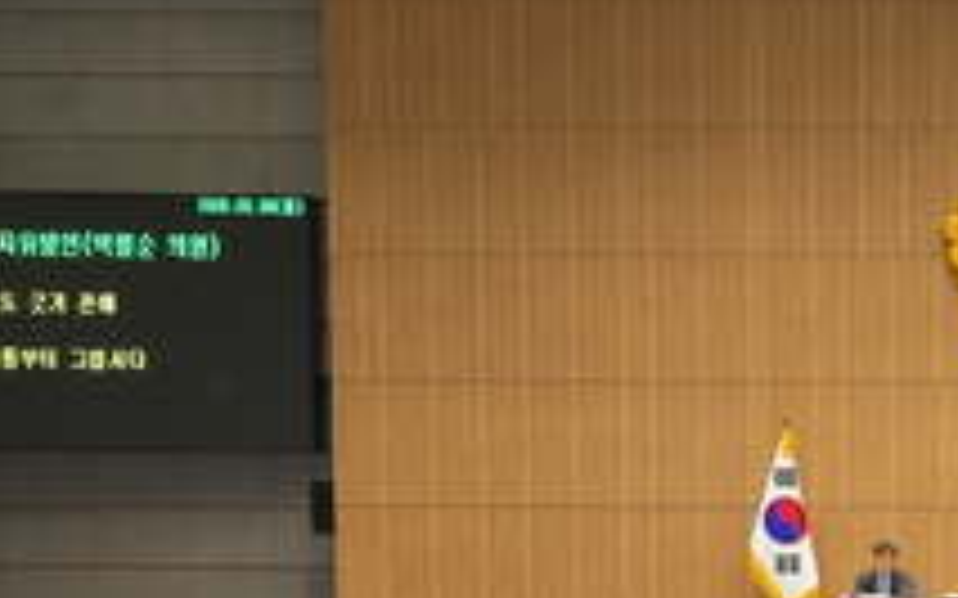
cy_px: 726
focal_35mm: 87
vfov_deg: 14.5
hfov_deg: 22.7
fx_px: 2271
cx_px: 1012
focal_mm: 33
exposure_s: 1/80
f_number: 7.1
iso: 5000
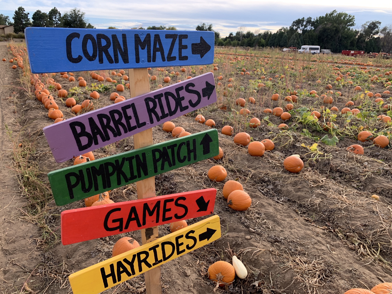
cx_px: 196
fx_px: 294
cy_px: 147
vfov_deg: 53.1
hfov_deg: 67.3
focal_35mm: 26
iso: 25
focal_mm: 4.25
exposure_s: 1/437
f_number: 1.8
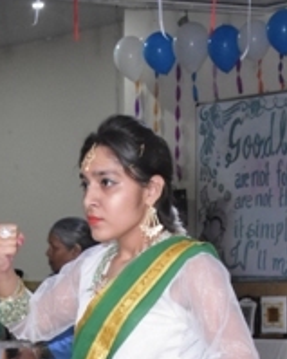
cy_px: 503
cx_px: -10
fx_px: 1541
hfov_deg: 10.5
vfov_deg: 12.7
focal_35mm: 145
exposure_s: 1/125
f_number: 5
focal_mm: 32
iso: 4000
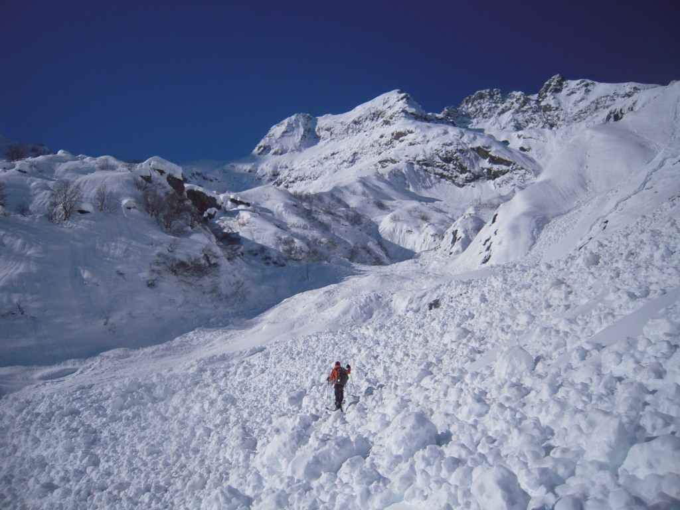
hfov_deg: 63.4
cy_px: 255
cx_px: 340
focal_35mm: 28
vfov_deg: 49.7
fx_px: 550
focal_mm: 5
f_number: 5.4
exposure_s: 1/1600
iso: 100
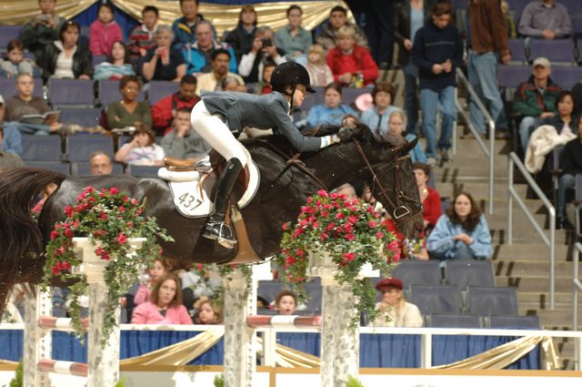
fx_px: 3391
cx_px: 291
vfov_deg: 6.5
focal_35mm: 210
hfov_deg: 9.8
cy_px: 194
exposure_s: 1/250
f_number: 4.5
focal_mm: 140
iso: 320
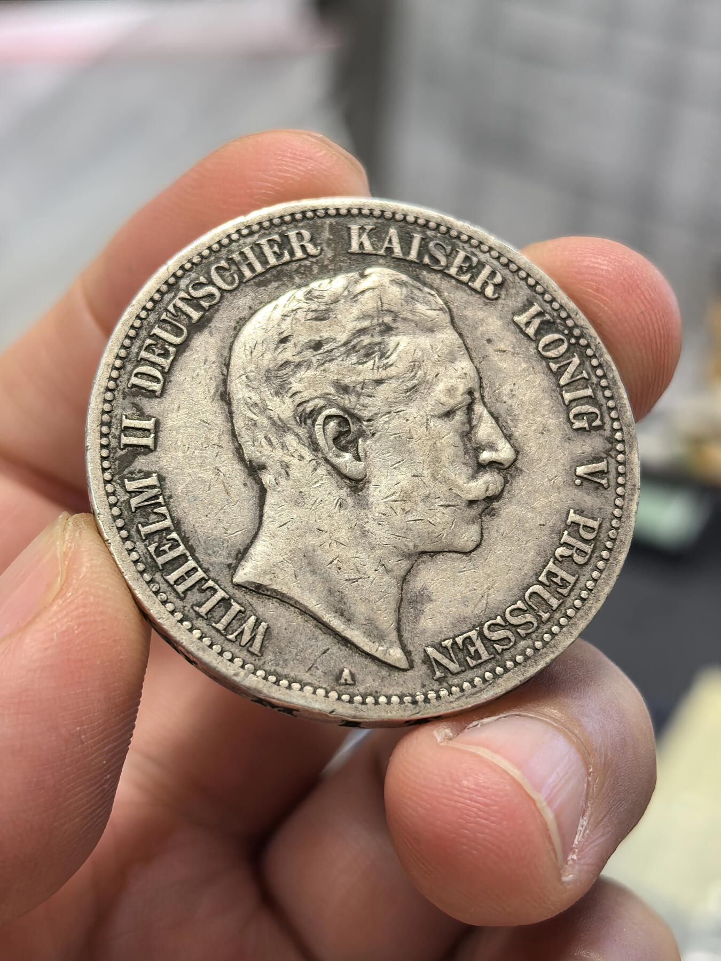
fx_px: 1500
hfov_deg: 27.0
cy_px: 480
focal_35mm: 54
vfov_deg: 35.5
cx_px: 360
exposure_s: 1/50
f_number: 2
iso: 200
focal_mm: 6.98
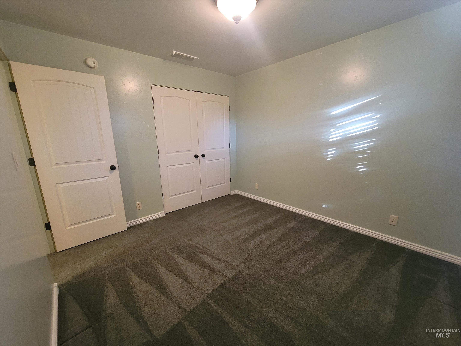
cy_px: 173
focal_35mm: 13
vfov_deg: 89.9
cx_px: 230
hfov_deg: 106.2
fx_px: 173
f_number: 2.2
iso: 500
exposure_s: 1/30
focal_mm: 2.2
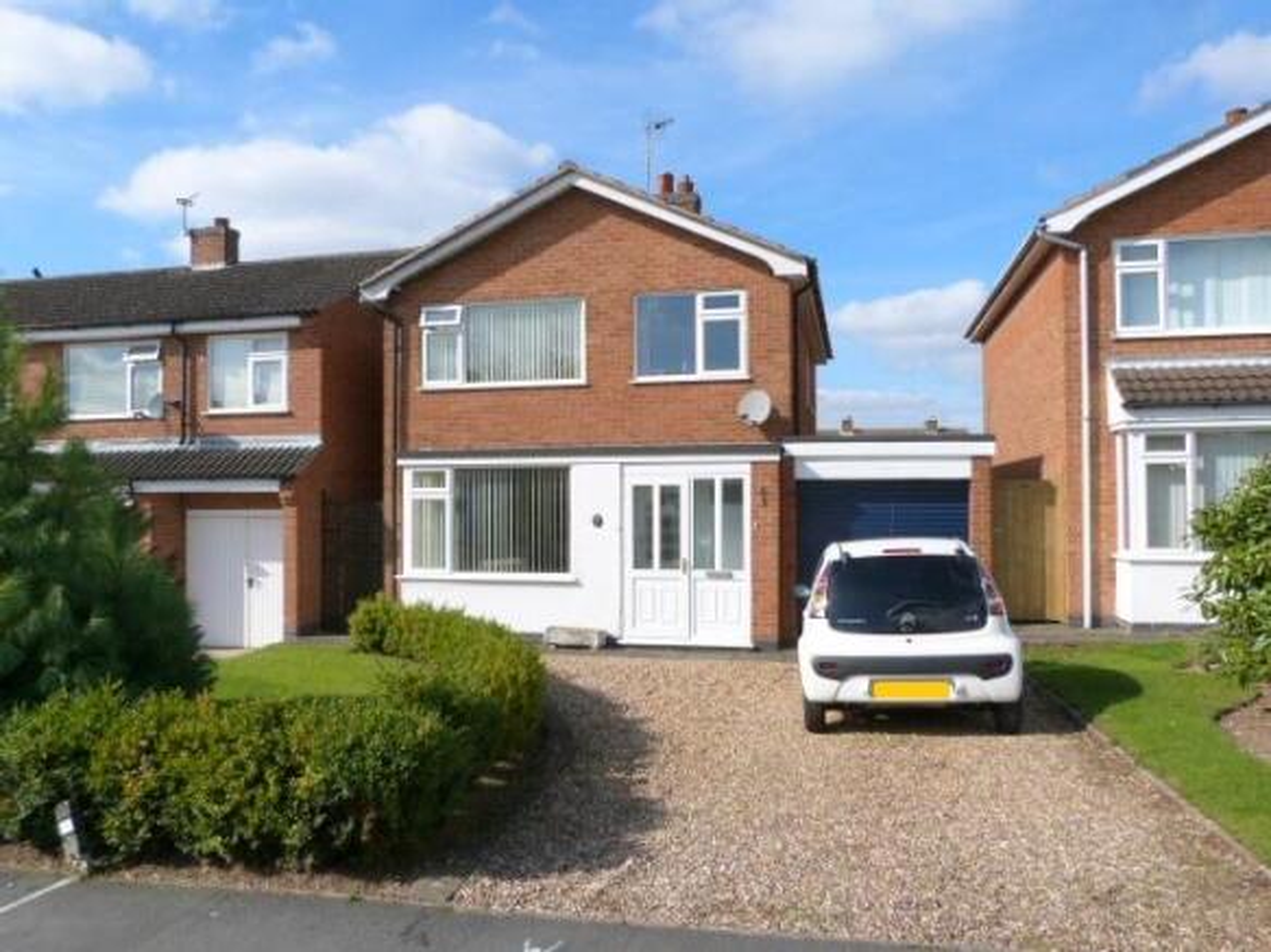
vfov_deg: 54.9
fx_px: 918
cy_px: 476
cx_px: 636
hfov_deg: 69.4
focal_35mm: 25
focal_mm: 4.5
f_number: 2.8
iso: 100
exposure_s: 1/1600
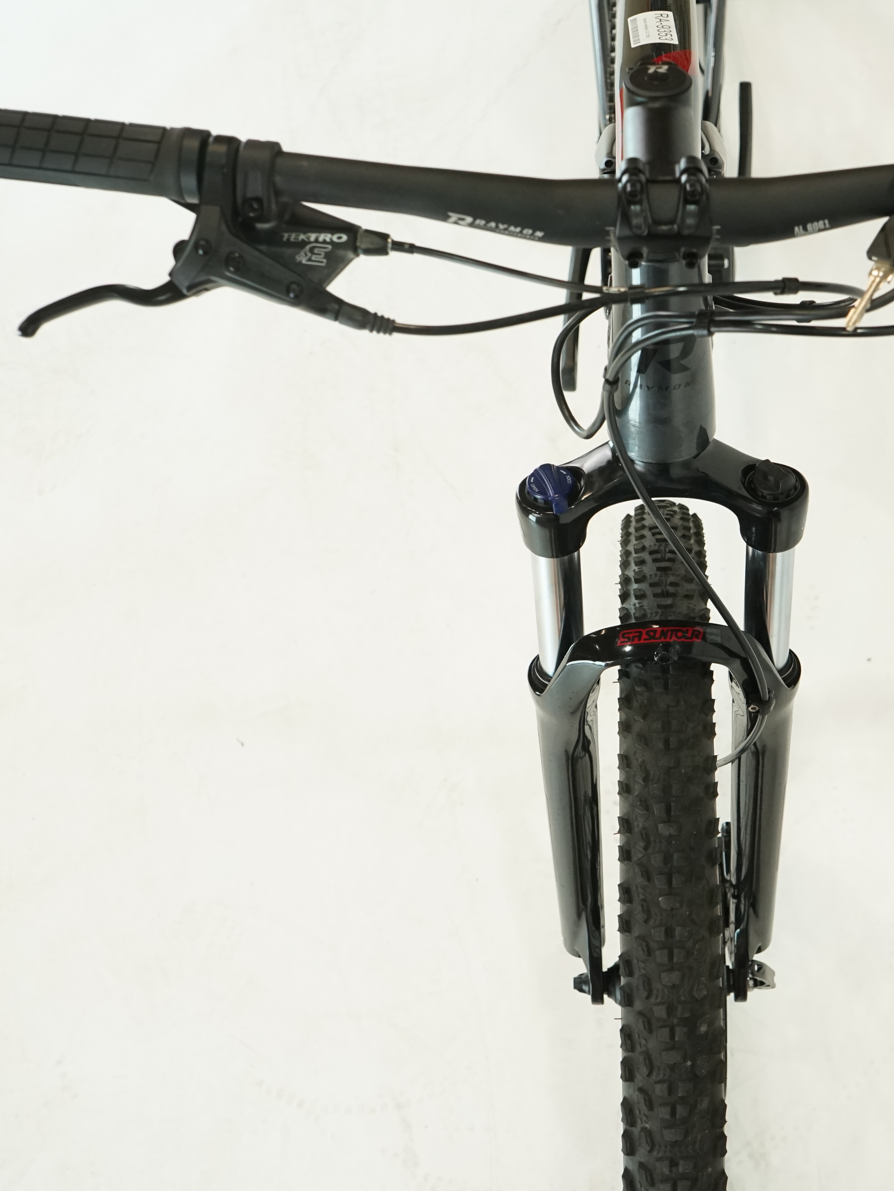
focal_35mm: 48
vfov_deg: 39.7
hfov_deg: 29.8
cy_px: 599
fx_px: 1653
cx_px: 666
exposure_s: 1/200
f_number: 5.6
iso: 1600
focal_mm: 33
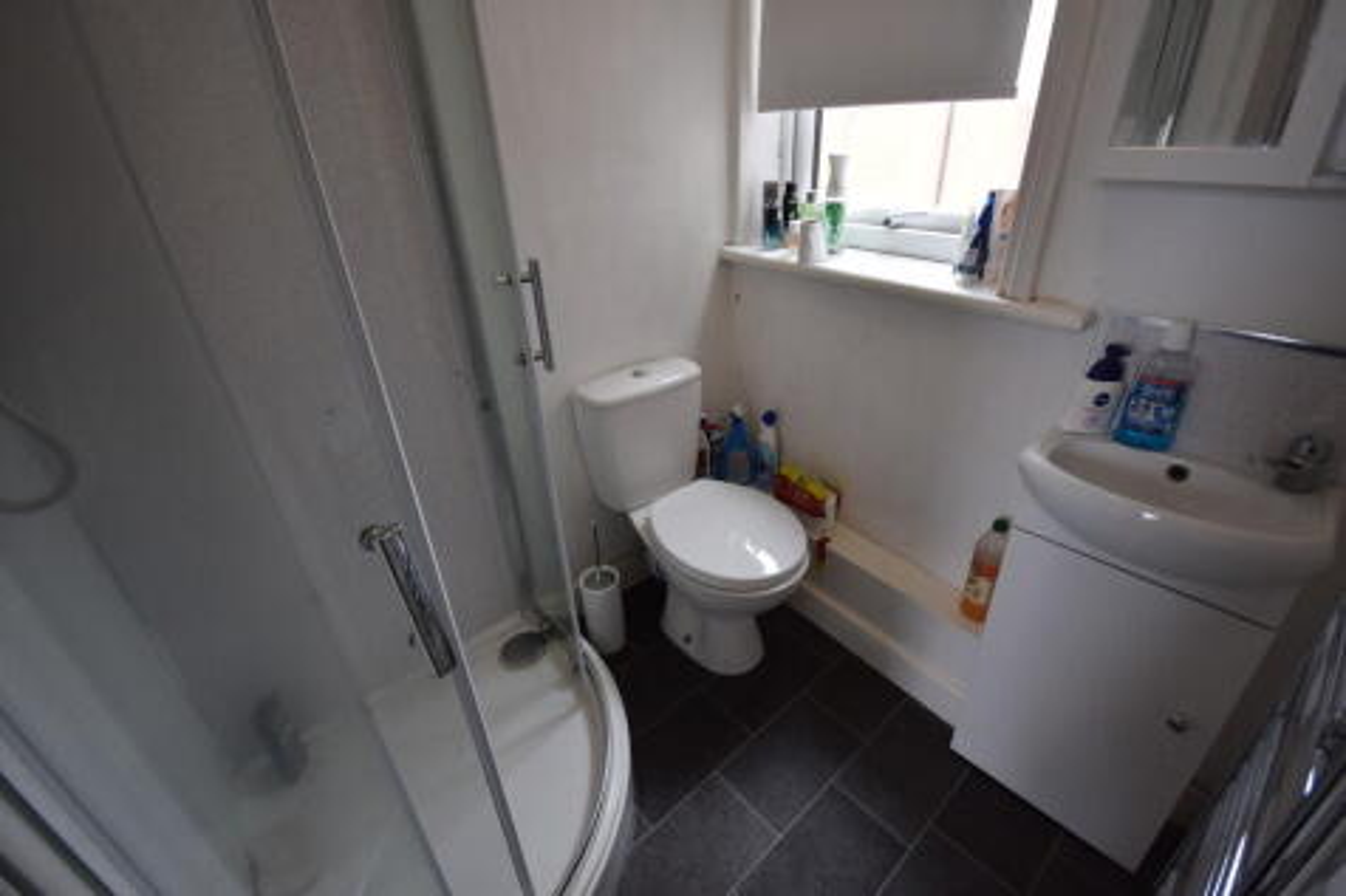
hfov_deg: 100.4
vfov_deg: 77.3
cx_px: 673
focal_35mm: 15
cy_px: 448
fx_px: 561
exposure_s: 1/60
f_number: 4
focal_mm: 10
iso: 400
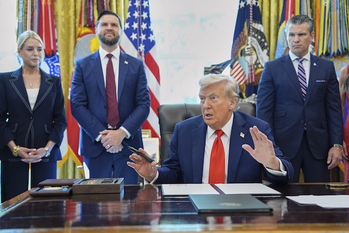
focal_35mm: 51
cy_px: 116
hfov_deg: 38.9
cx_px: 174
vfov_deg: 26.5
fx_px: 494
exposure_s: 1/125
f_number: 2.8
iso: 2000
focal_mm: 51
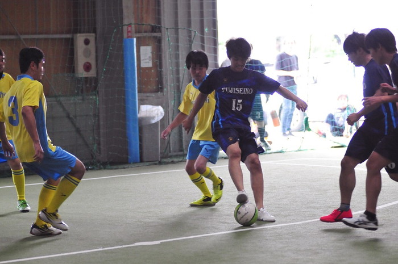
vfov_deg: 9.1
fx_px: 1656
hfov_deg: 13.7
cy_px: 132
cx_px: 199
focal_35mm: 150
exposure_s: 1/500
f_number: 2.8
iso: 2000
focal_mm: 100
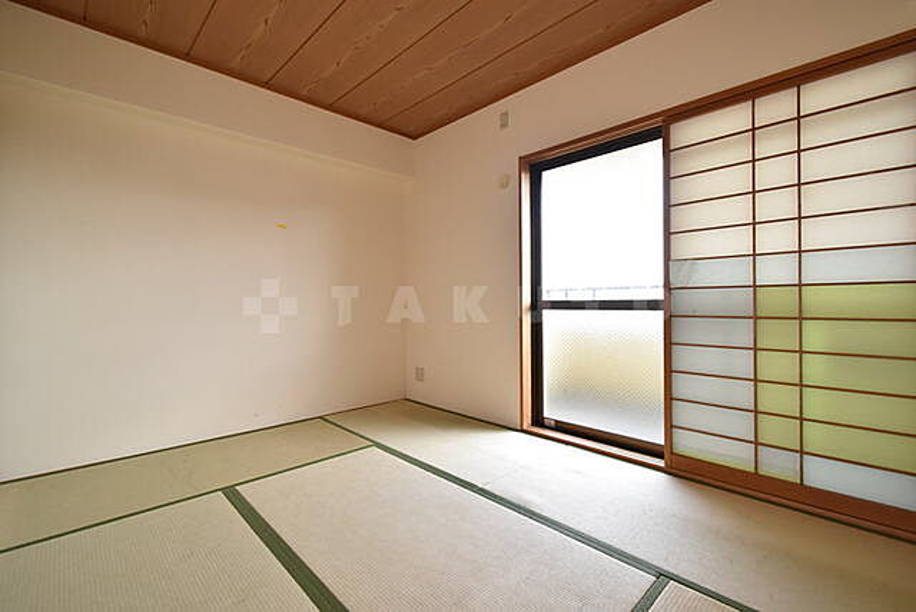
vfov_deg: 77.4
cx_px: 458
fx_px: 382
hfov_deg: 100.3
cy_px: 306
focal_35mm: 15
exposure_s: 1/125
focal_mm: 10
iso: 1000
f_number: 5.6
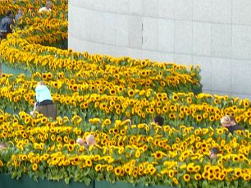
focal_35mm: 492
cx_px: -39
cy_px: 77
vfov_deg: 3.0
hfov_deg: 4.0
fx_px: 3565
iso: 80
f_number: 4.5
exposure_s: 1/60
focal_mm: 24.1
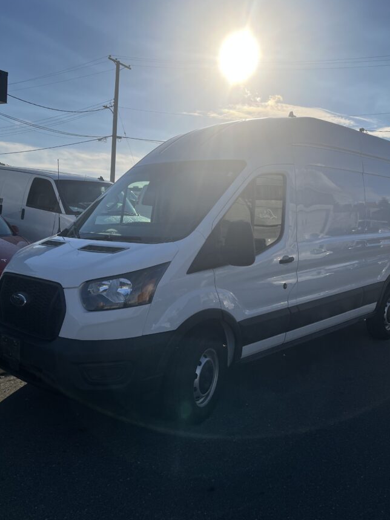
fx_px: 466
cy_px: 234
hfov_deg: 45.4
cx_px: 213
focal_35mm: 31
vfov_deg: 58.2
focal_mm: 5.1
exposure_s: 1/11905
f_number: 1.6
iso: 50
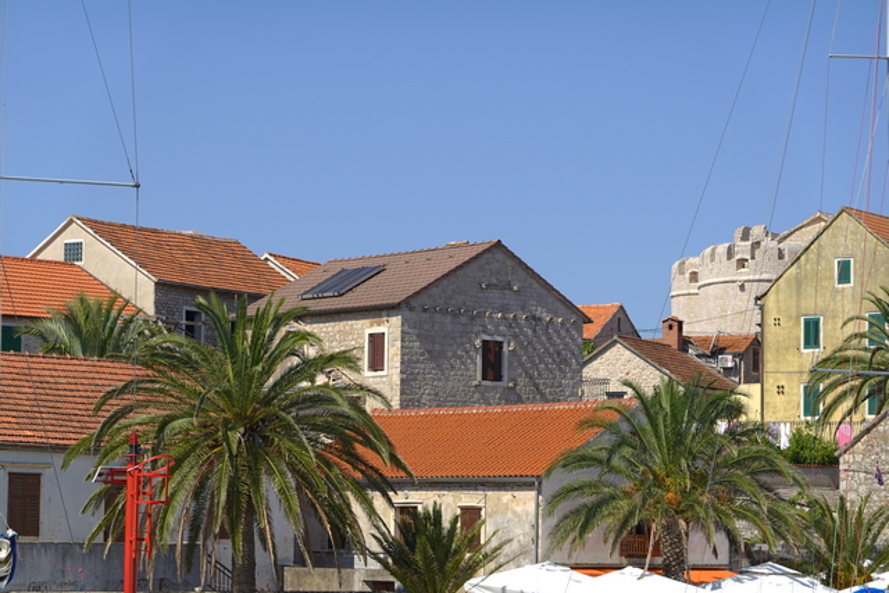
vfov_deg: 12.3
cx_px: 444
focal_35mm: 111
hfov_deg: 18.4
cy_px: 296
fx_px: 2742
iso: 64
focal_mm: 40.37
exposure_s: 1/500
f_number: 4.5
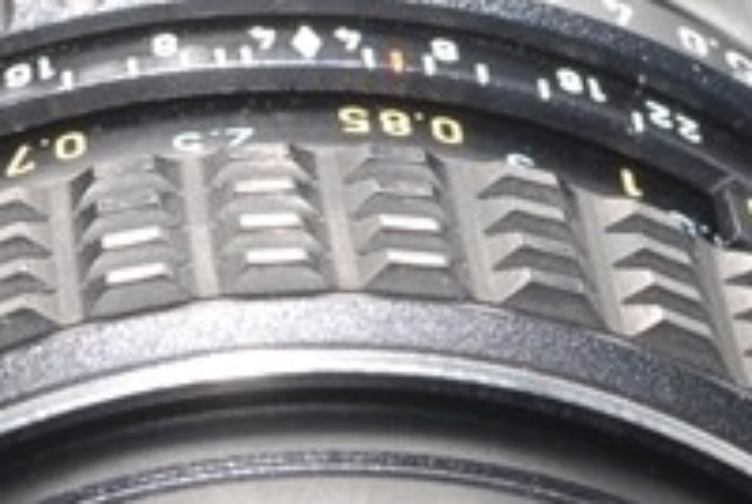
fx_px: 10313
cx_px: 194
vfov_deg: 2.8
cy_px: 117
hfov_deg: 4.2
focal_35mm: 493
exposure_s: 1/100
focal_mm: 55
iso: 100
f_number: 14
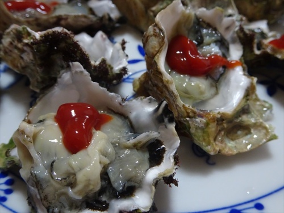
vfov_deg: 44.2
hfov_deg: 56.8
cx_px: 142
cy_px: 106
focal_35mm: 32
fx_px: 263
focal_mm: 5.43
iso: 500
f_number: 4
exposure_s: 1/40
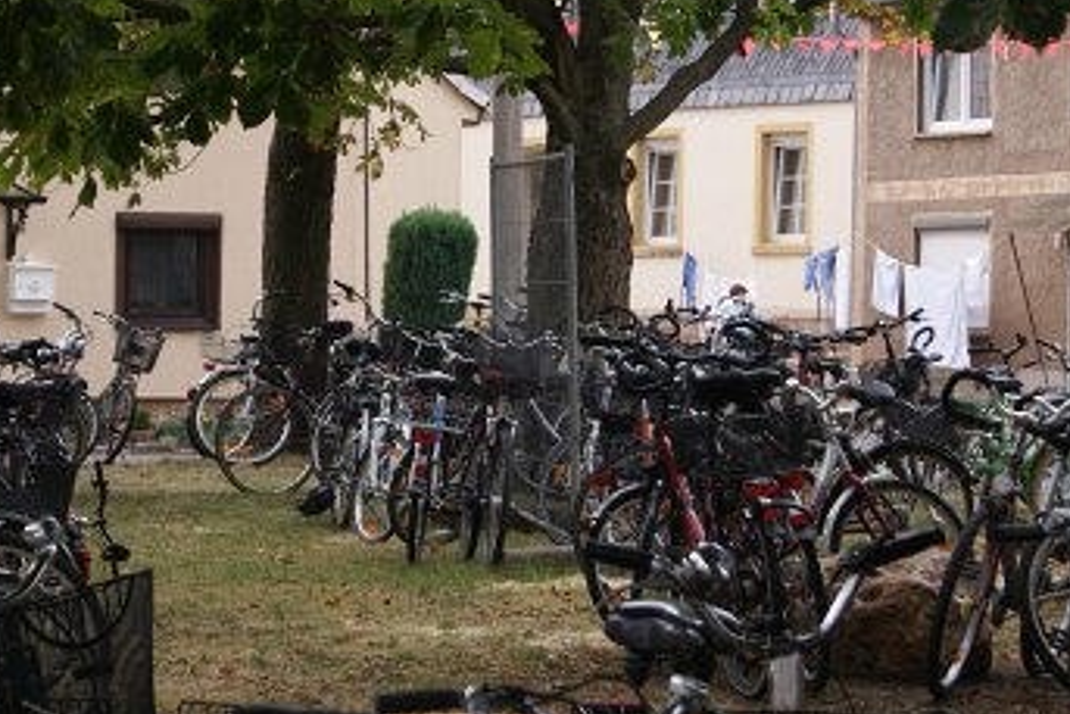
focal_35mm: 154
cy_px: 321
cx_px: 402
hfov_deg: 13.3
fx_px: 4577
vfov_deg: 8.9
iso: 100
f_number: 7.1
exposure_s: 1/100
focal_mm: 55
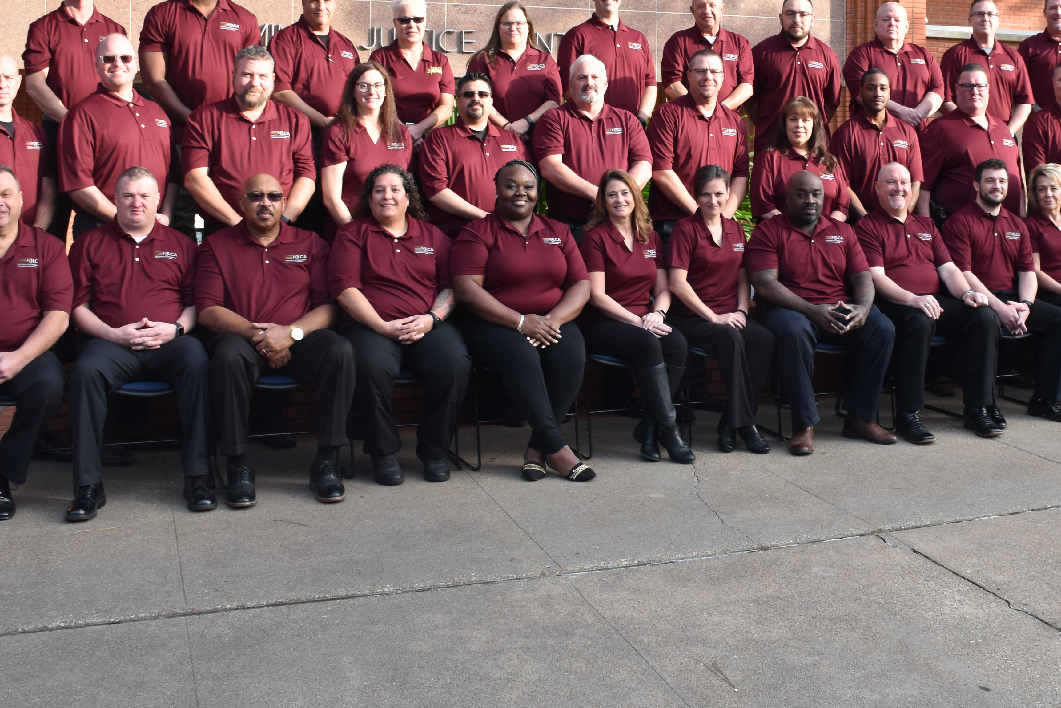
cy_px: 196
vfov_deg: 28.3
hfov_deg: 41.4
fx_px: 1385
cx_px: 698
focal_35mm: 47
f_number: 6.3
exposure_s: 1/160
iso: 400
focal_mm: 18
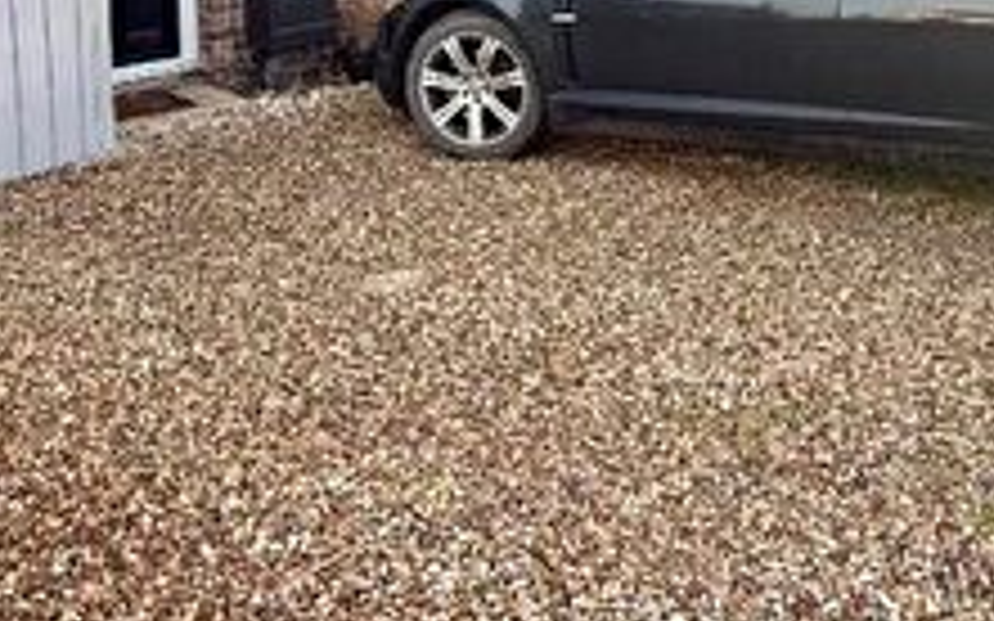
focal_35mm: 47
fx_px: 1273
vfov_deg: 24.3
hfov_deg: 42.5
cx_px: 585
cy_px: -169
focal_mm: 2.22
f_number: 2.2
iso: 64
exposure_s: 1/321
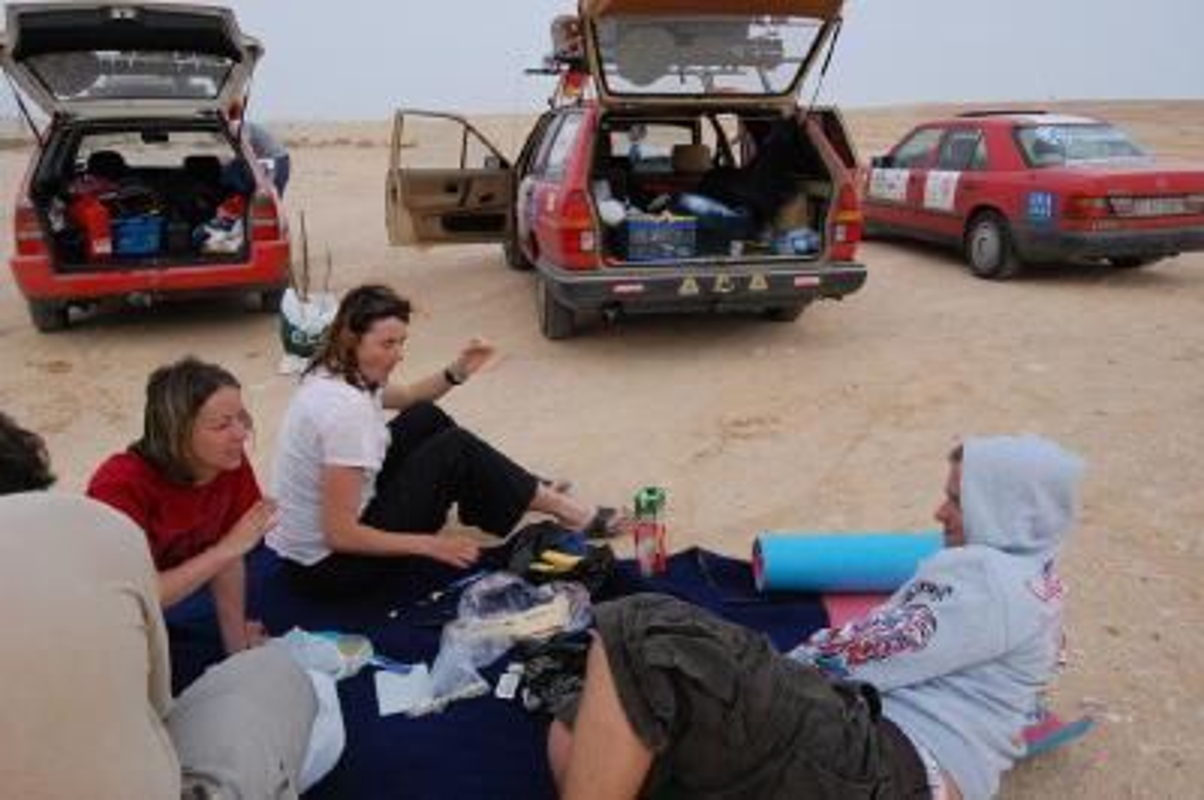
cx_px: 602
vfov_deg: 47.9
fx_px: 902
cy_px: 400
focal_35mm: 27
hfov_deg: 67.4
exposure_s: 1/500
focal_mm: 18
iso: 1600
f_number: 11
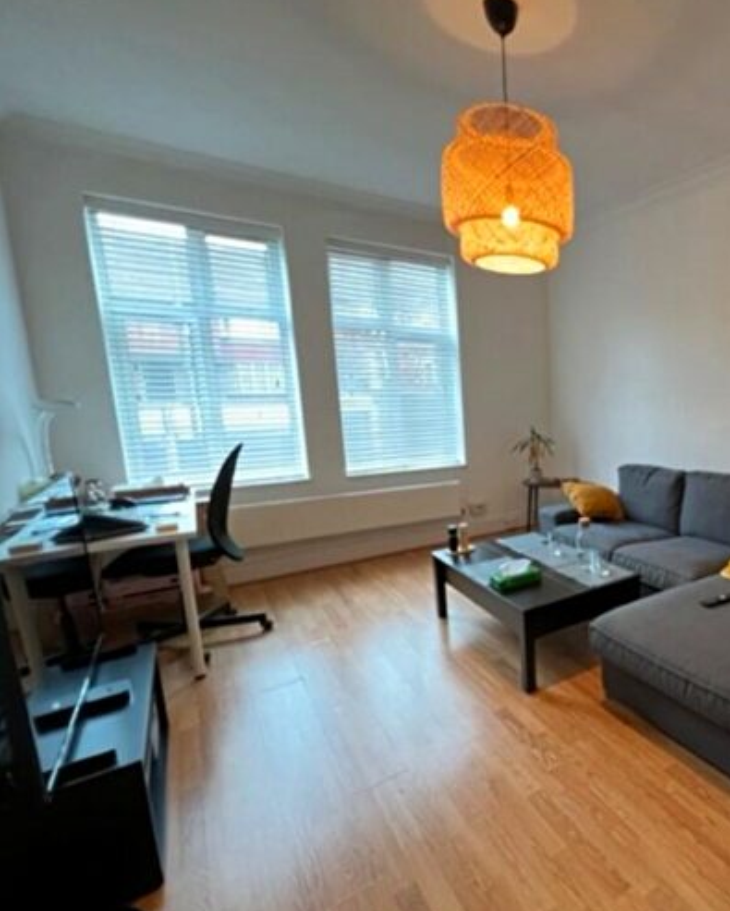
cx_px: 645
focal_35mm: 18
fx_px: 486
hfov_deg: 62.9
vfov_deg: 86.3
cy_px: 474
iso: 640
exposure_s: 1/60
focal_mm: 1.57
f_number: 1.8
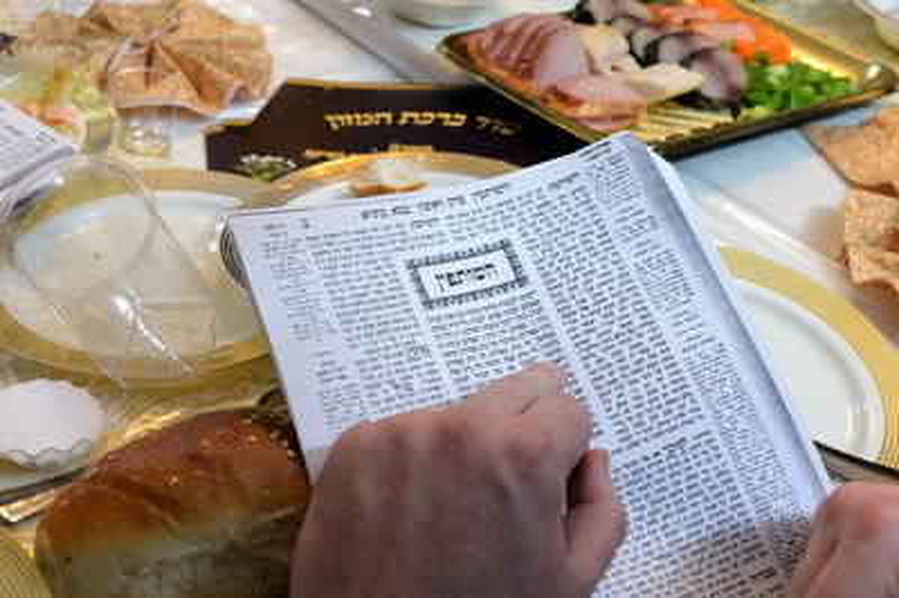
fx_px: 1297
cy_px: 299
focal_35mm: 52
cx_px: 450
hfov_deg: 38.2
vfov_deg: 25.9
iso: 2000
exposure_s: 1/80
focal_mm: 52
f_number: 8
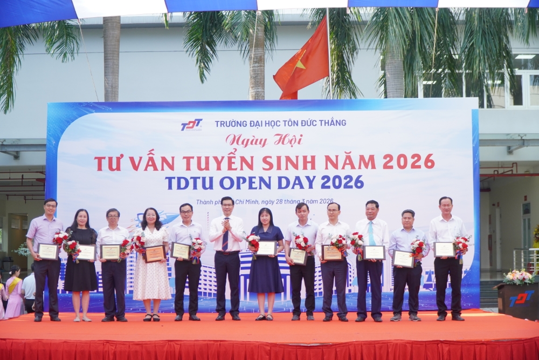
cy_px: 180
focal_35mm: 58
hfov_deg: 34.2
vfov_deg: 23.2
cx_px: 270
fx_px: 876
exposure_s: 1/500
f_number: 4
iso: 400
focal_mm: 39
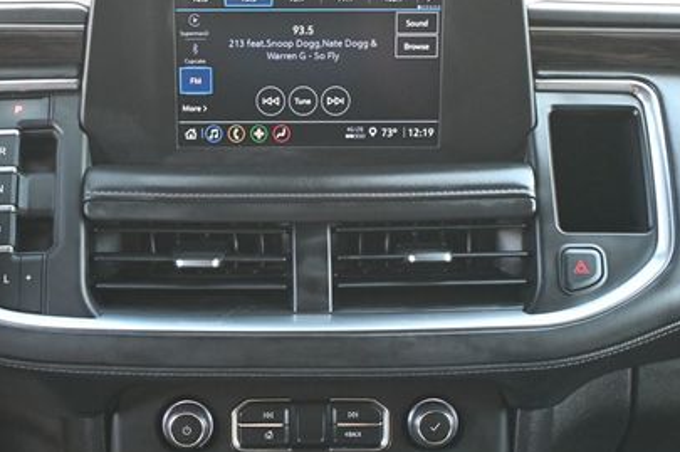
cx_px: 307
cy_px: 269
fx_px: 1298
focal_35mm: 69
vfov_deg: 19.7
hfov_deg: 29.3
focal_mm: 29
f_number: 4.8
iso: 2000
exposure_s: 1/125
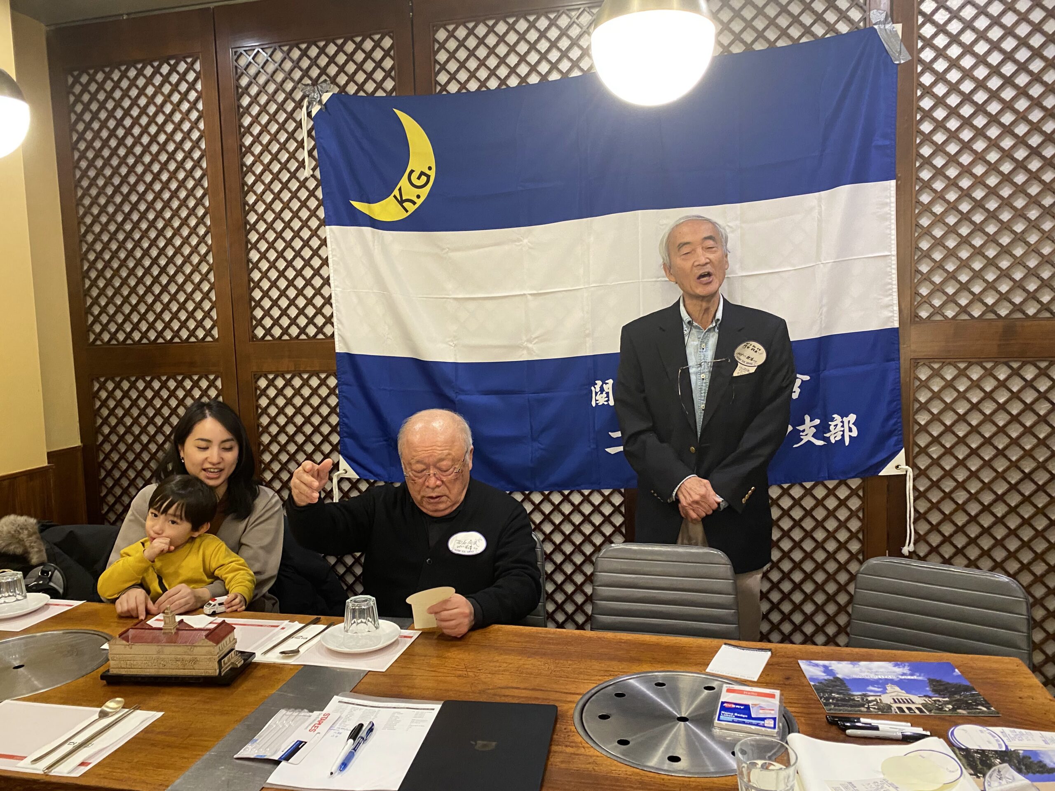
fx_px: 792
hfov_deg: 67.3
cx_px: 528
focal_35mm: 26
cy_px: 396
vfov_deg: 53.1
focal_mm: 4.25
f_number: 1.8
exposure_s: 1/60
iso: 400
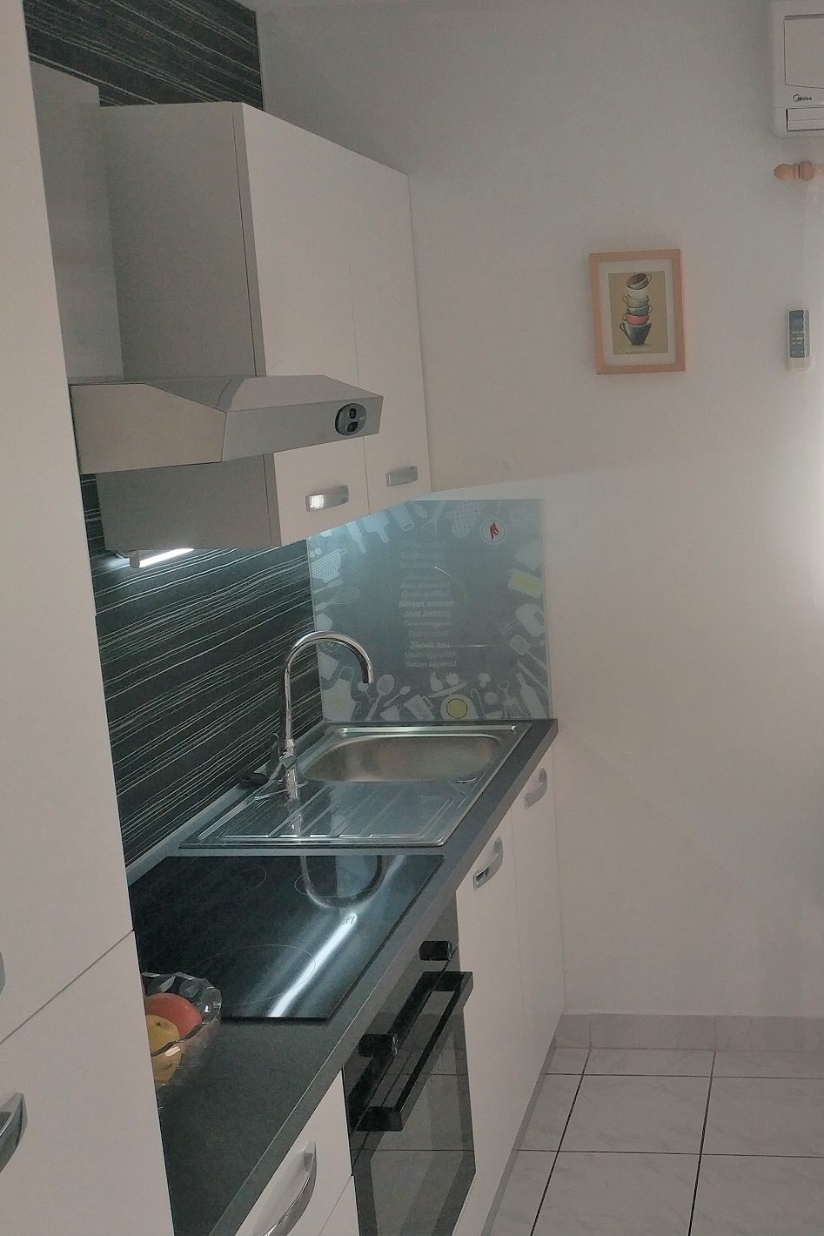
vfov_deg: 43.6
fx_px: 1545
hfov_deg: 29.0
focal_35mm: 45
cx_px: 702
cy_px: 614
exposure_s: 1/276
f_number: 2
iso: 130
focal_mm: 4.5
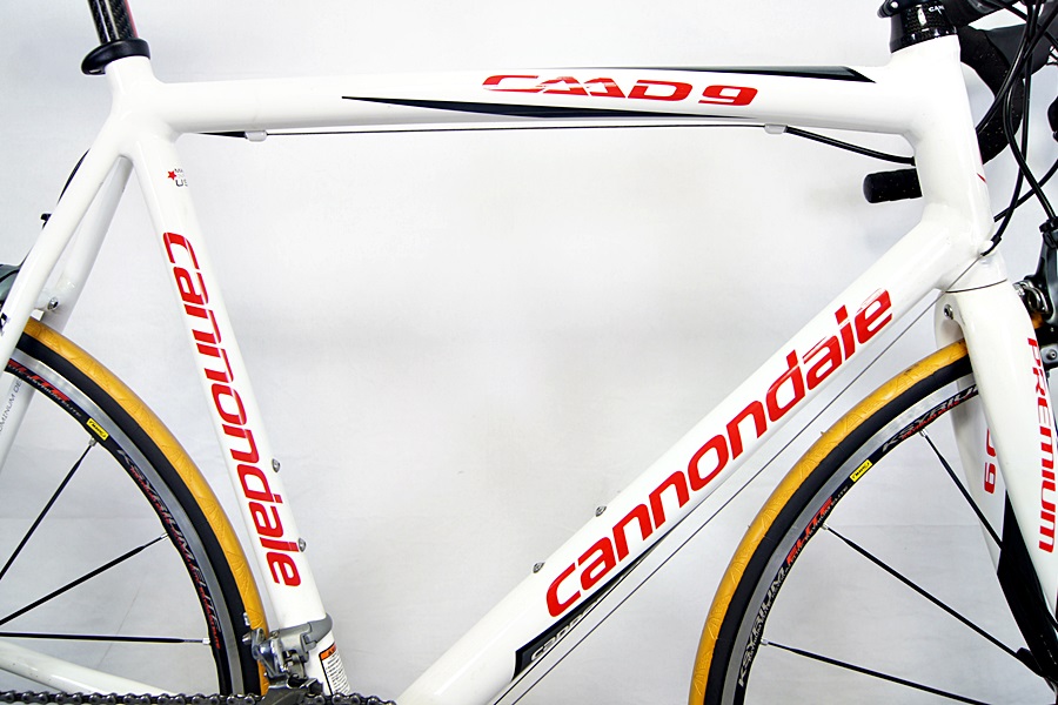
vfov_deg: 43.6
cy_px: 352
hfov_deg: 61.9
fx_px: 882
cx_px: 529
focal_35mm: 30
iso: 200
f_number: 3.5
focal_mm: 20
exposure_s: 1/60
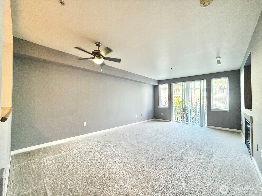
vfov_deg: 85.7
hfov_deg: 102.1
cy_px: 98
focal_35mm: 14
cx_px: 131
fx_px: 106
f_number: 2.2
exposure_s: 1/120
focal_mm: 2.22
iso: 160
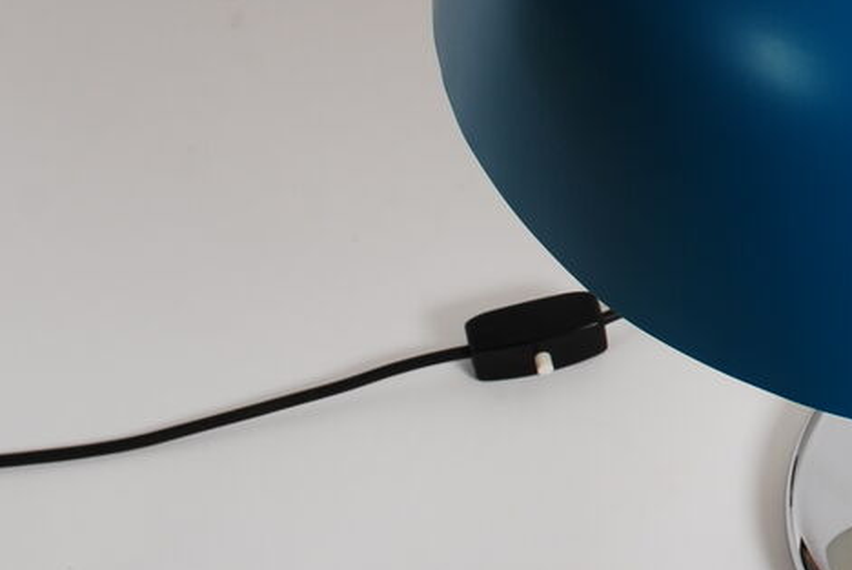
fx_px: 2961
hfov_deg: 15.7
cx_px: 1029
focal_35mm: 125
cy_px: -9
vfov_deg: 10.9
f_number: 10
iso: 100
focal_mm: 26
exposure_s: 1/160
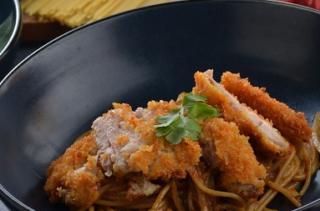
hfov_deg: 8.8
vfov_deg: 5.8
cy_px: 136
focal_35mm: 235
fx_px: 2083
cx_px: 179
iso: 200
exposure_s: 1/60
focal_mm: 100
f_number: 10
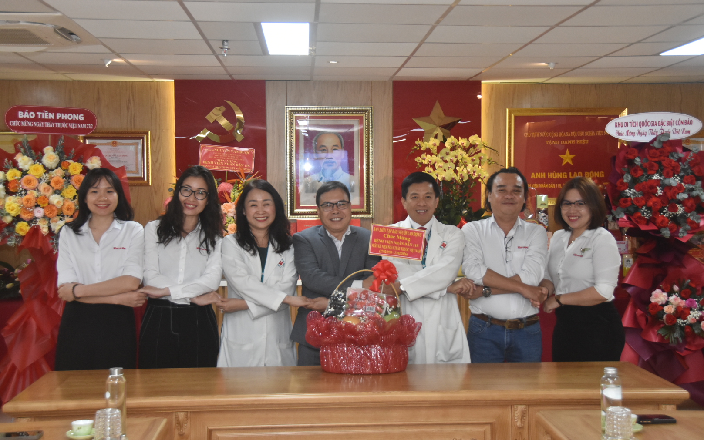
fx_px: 940
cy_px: 216
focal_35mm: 49
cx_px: 352
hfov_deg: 41.0
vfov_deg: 26.3
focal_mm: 32
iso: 1600
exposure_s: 1/200
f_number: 4.2
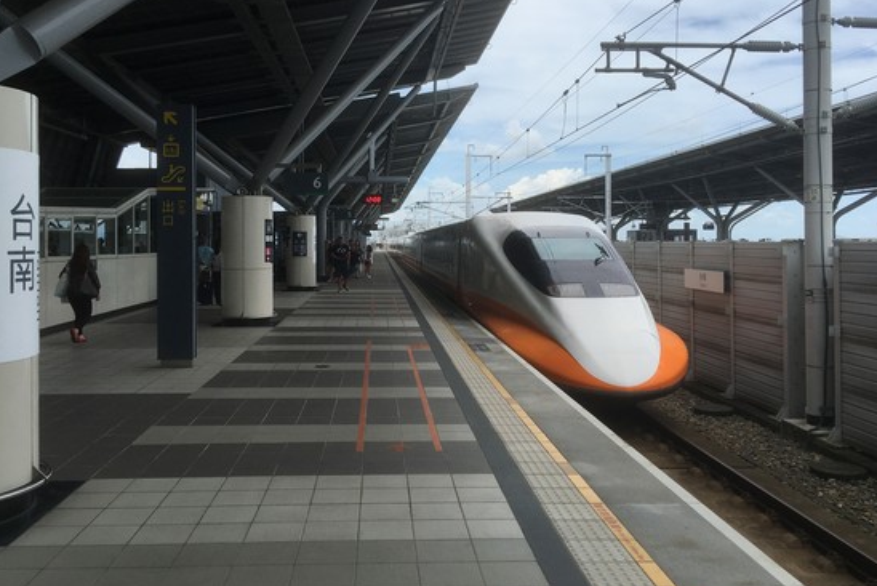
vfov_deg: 39.9
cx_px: 422
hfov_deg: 57.2
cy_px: 248
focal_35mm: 33
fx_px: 804
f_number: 2.2
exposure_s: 1/1709
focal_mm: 4.15
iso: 25
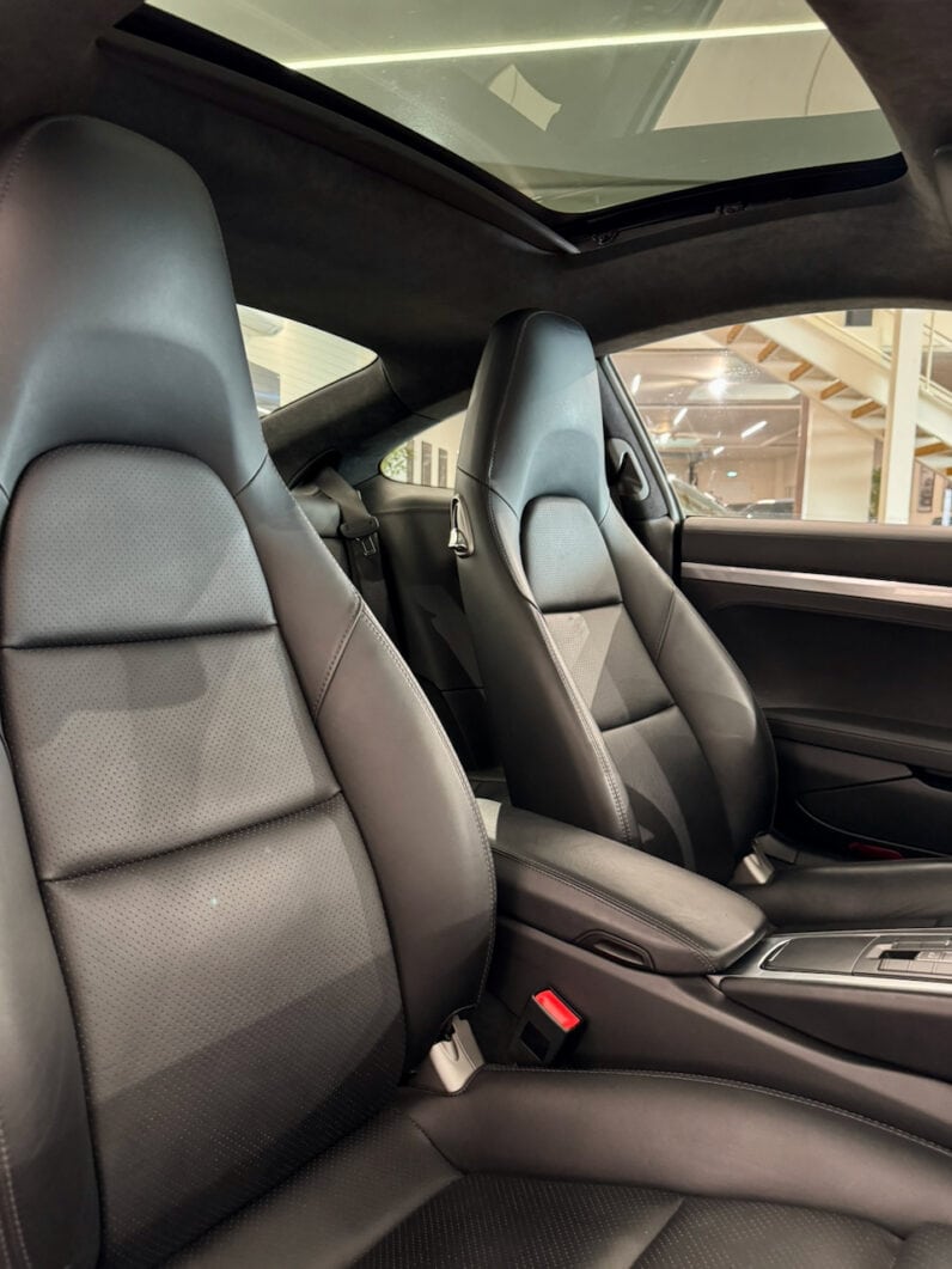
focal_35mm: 24
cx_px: 476
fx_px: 880
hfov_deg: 56.8
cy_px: 634
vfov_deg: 71.6
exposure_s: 1/33
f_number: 1.78
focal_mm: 6.76
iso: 640
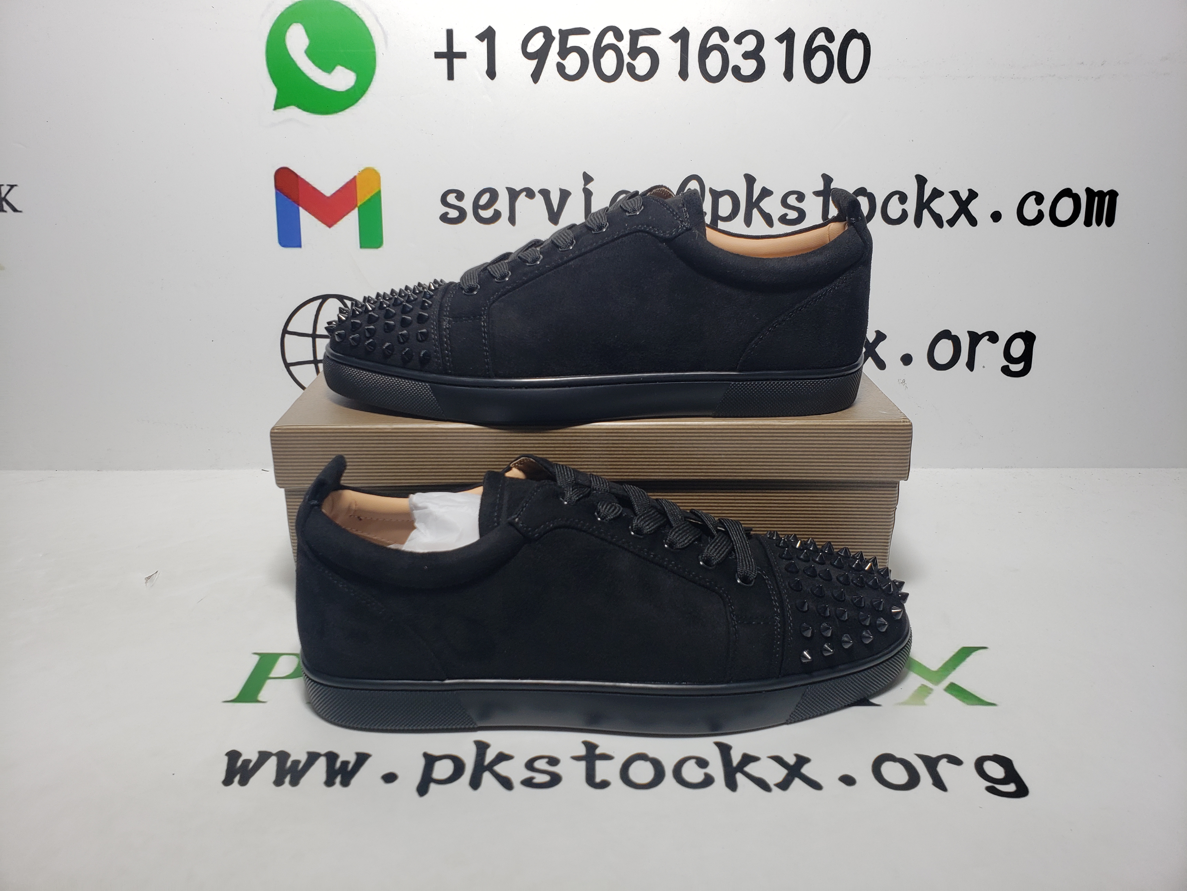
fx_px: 892
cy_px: 446
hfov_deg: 67.3
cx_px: 594
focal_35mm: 26
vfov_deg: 53.1
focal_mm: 4.3
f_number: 2.4
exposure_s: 1/174
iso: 50
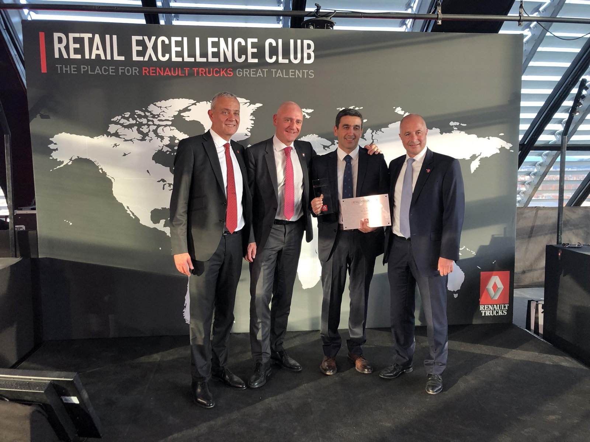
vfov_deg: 49.7
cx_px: 295
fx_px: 477
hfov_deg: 63.4
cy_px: 221
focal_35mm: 28
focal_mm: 4
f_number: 1.8
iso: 32
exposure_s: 1/43
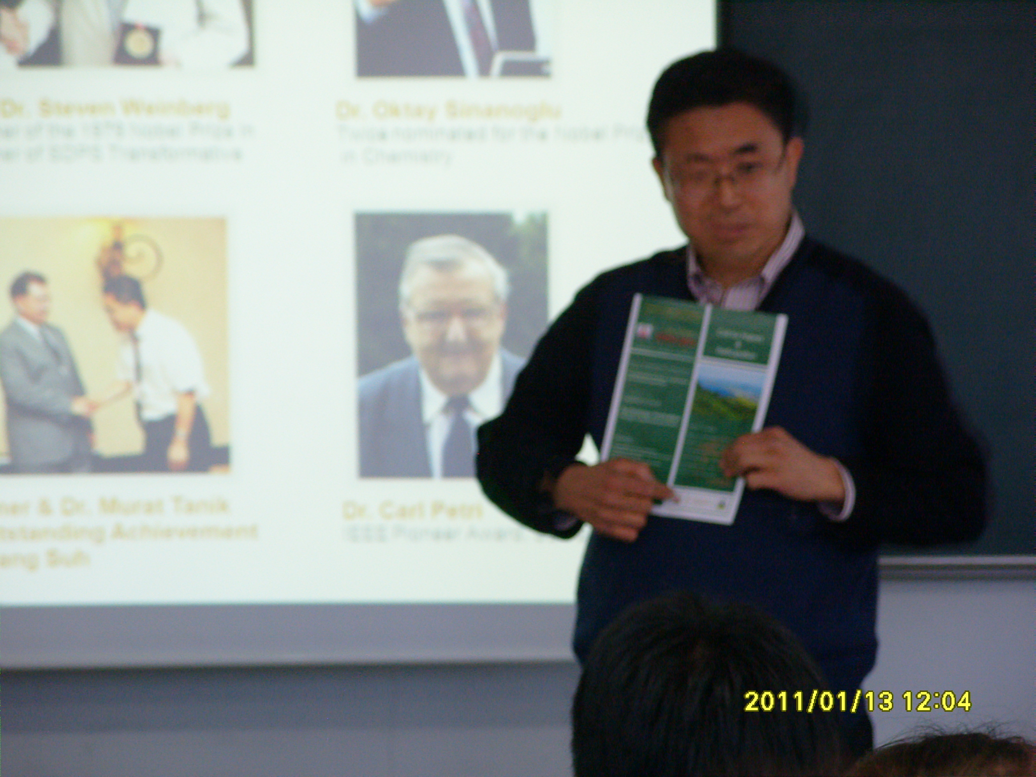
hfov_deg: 13.1
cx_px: 518
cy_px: 388
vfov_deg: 9.8
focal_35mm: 151
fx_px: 4519
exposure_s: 1/45
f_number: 4.2
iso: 200
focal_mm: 33.7
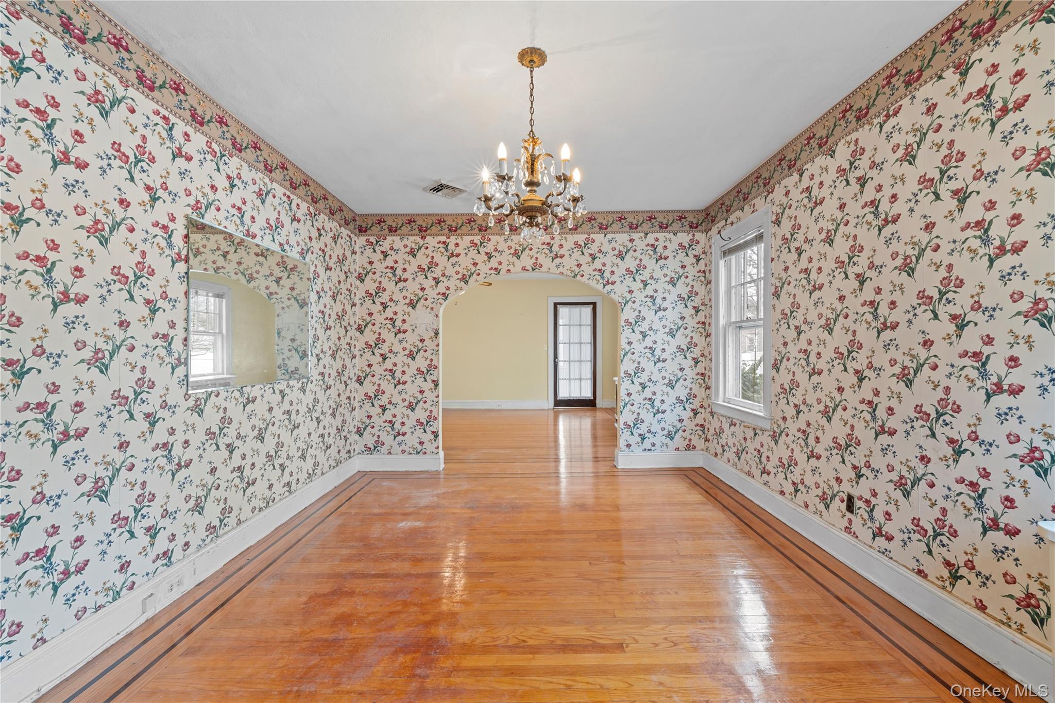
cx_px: 528
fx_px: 410
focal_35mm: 14
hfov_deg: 104.3
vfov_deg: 81.2
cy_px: 352
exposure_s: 1/1.25
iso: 250
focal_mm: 14
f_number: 10
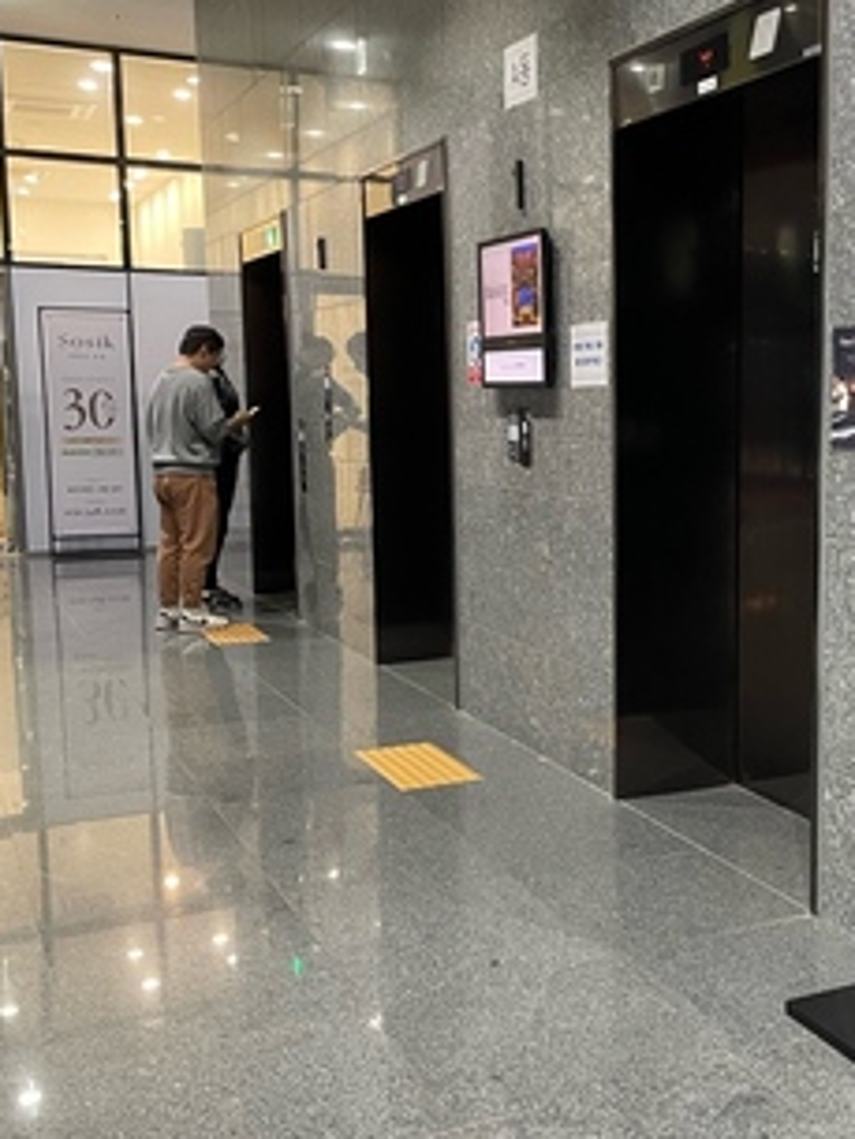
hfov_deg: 32.8
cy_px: 564
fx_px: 1415
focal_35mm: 43
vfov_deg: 43.8
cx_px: 672
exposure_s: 1/60
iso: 320
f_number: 1.6
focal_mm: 4.2
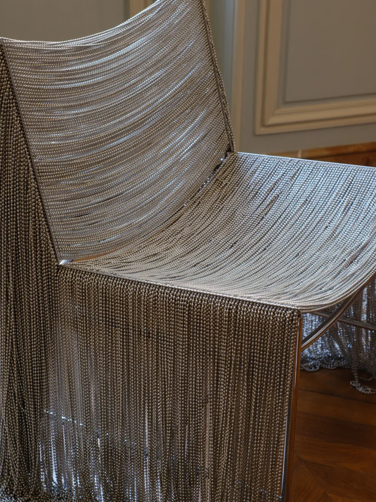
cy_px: 258
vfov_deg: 27.4
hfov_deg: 20.7
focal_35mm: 71
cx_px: 201
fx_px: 1028
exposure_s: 1/15
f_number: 5
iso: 320
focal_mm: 35
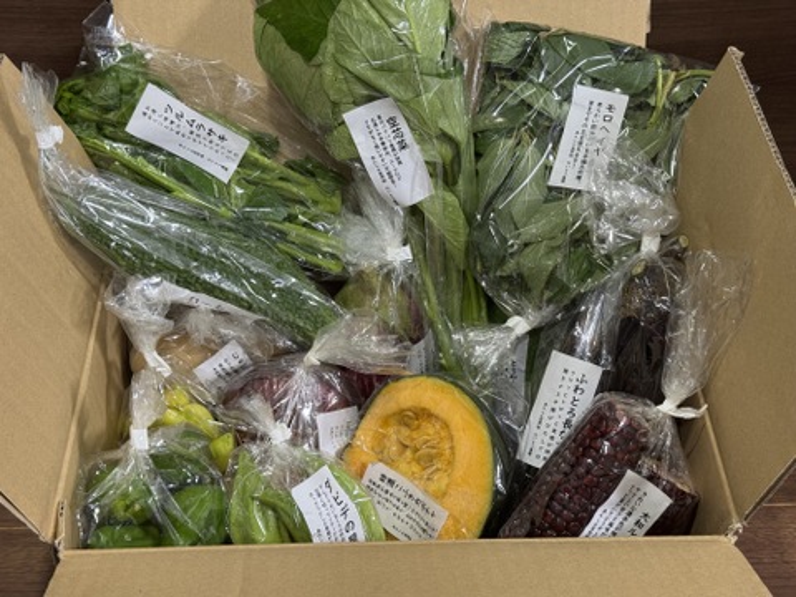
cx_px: 398
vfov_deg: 30.3
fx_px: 1104
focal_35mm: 48
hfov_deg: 39.7
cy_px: 298
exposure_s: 1/50
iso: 160
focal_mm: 6.76
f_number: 1.78
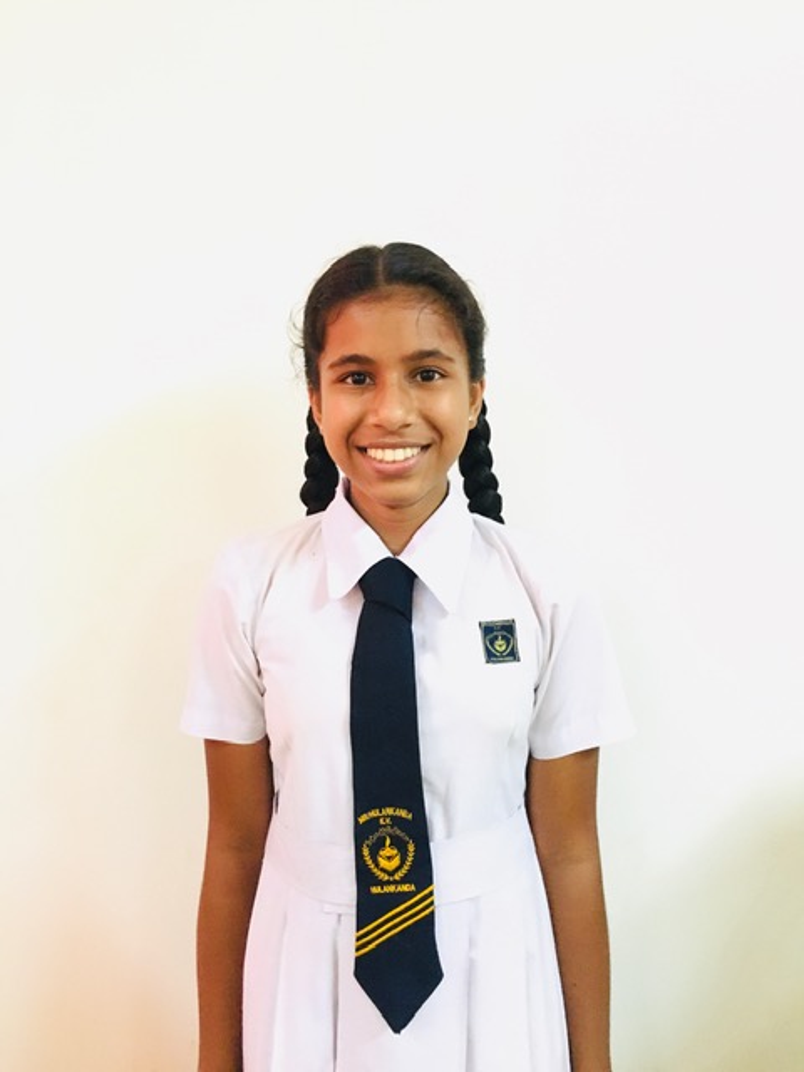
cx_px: 402
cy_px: 536
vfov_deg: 61.7
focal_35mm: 29
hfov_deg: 48.2
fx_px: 898
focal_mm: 4.15
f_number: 2.2
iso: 320
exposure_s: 1/17
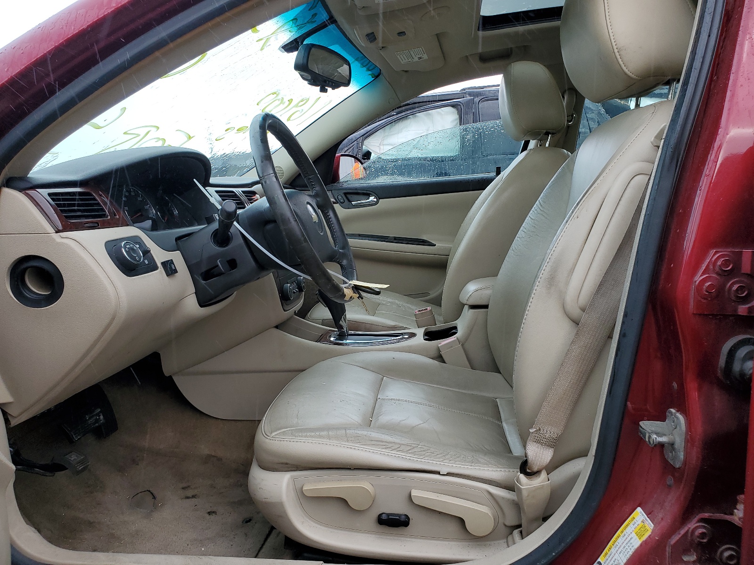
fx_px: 566
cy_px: 282
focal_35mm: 26
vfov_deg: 53.1
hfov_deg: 67.3
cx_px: 377
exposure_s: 1/120
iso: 55
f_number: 1.5
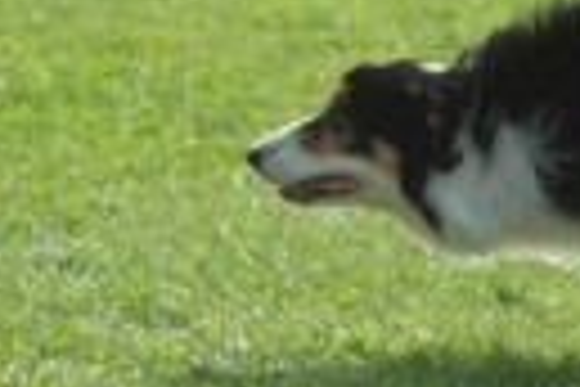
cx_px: 787
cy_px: 58
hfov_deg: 3.2
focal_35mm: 634
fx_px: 10214
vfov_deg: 2.2
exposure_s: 1/2000
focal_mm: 122
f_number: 5.6
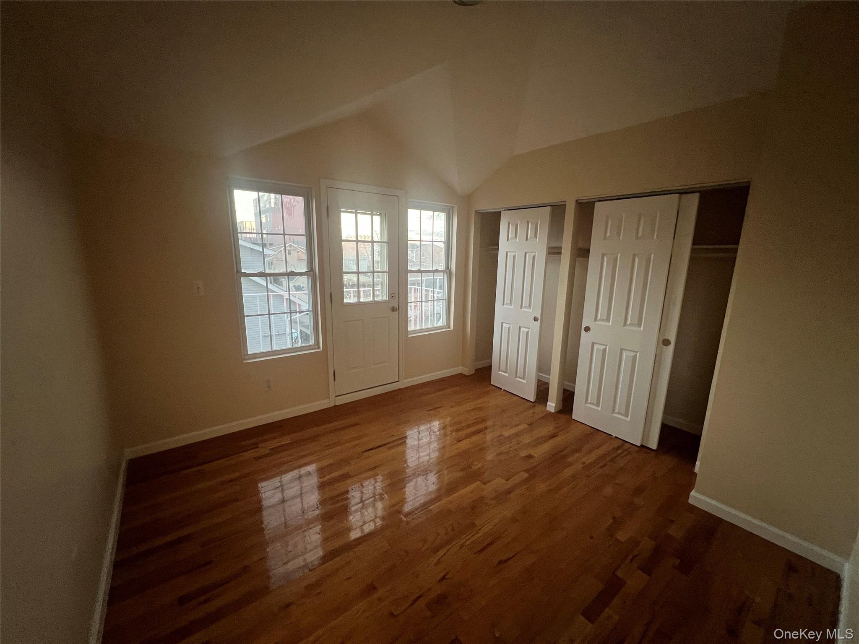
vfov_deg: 89.9
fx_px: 323
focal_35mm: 13
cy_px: 322
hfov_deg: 106.2
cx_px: 430
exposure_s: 1/60
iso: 500
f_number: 1.8
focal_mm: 1.57
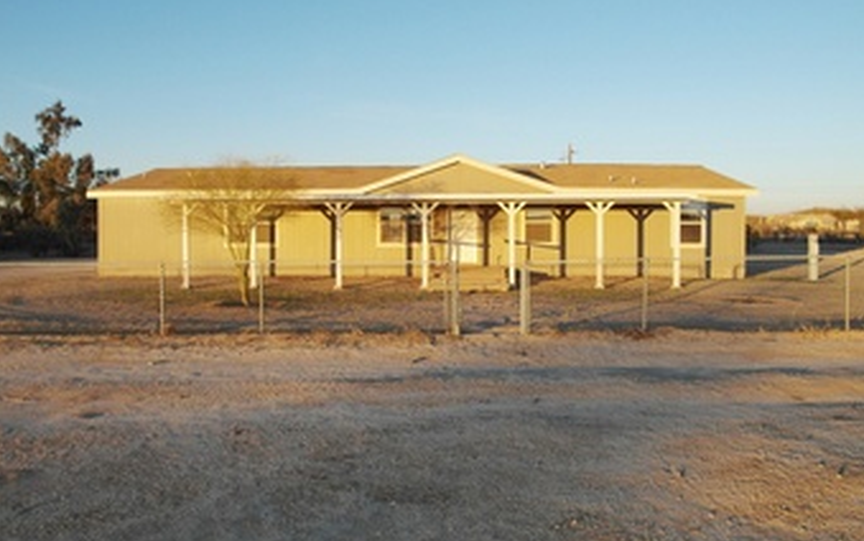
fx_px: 612
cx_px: 438
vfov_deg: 47.4
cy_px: 219
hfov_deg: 70.4
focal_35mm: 26
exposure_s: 1/350
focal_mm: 5.2
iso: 80
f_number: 3.9
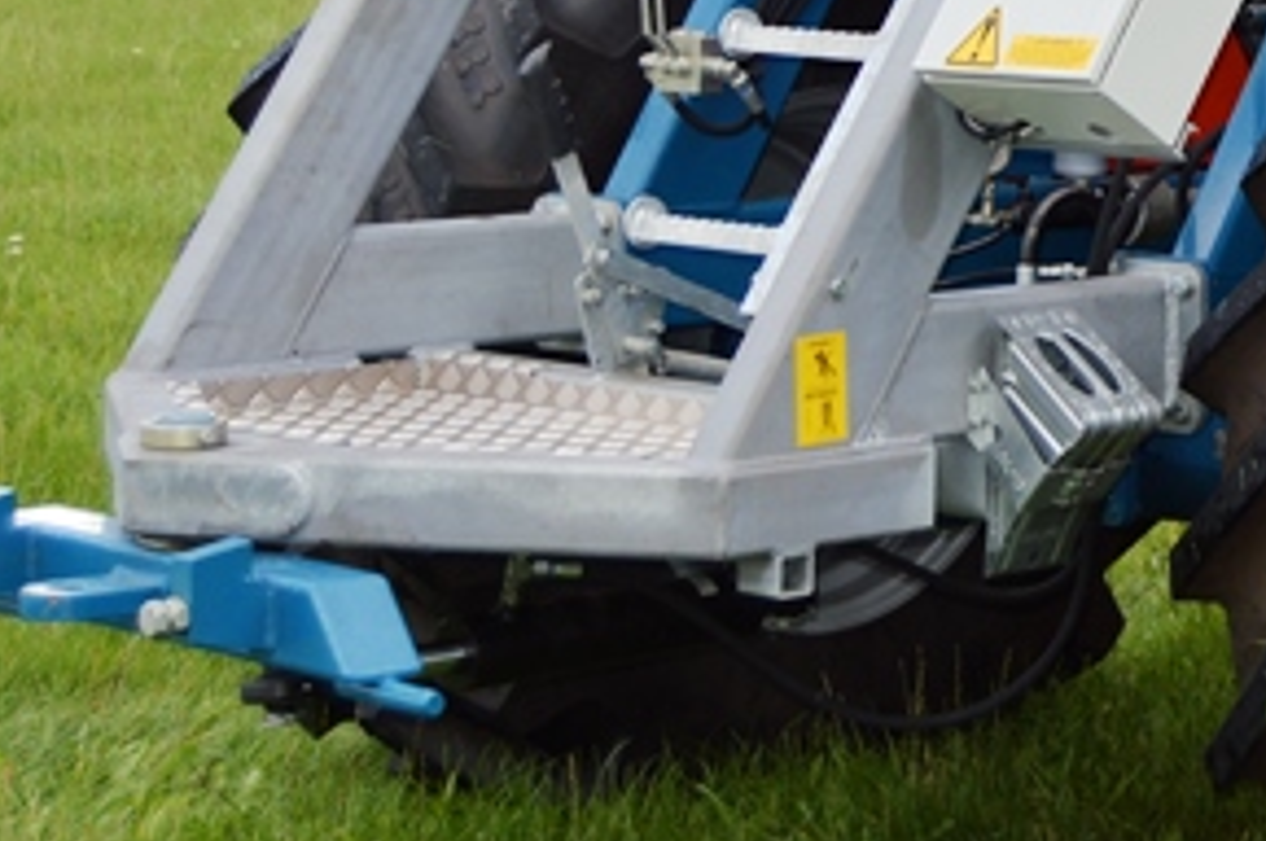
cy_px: -482
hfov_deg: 12.4
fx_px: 5480
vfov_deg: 8.5
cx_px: 1973
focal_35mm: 156
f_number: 5
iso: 100
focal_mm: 26
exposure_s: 1/200
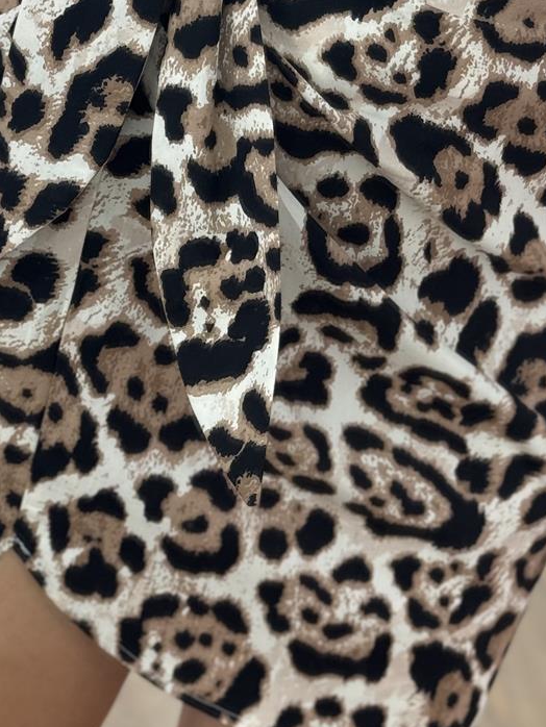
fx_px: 2312
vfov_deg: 17.9
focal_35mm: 110
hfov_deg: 13.5
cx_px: 257
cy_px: 365
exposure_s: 1/100
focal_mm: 6.76
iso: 64
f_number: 1.78
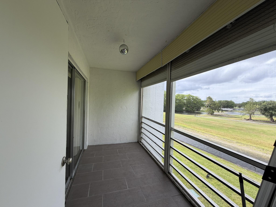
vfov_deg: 85.7
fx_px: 112
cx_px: 138
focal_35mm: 14
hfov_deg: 102.1
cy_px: 104
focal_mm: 2.22
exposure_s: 1/276
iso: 50
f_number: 2.2
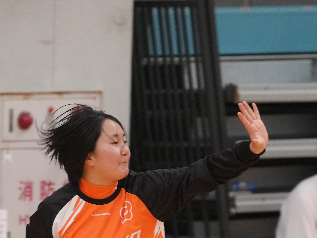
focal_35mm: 695
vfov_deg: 2.1
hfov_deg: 2.9
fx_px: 6364
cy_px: 192
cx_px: 28
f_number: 5
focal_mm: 200
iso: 4000
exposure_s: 1/400
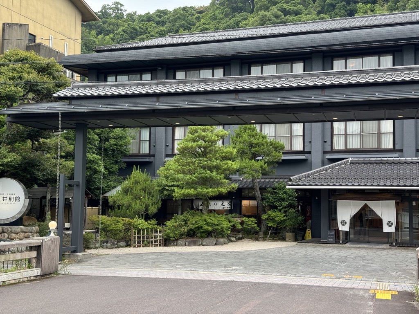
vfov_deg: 30.3
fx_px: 581
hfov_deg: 39.7
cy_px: 157
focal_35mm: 48
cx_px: 210
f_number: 1.78
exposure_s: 1/205
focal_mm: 6.76
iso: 64
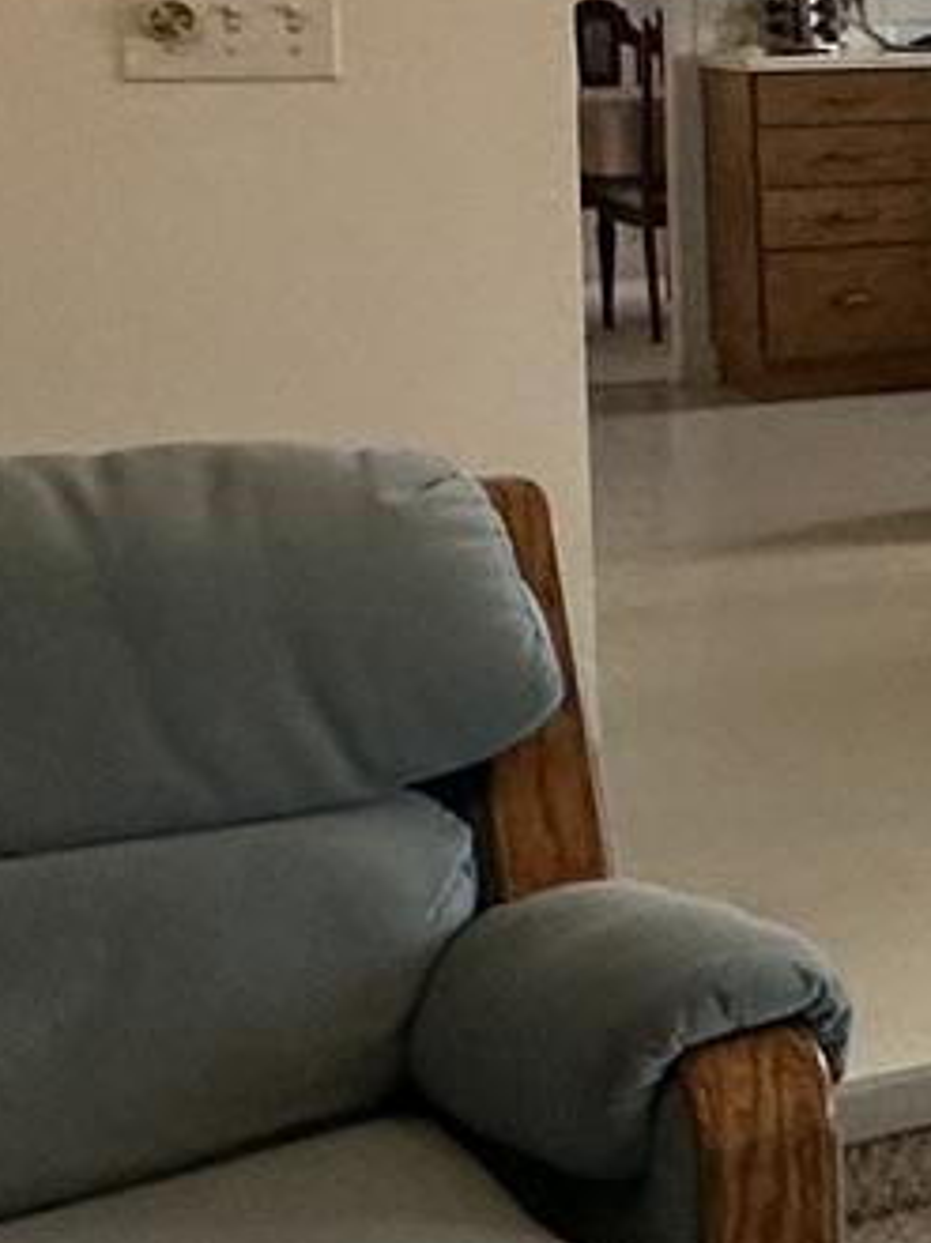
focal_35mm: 87
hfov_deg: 12.0
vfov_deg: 21.9
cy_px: 64
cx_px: 2507
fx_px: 3124
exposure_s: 1/120
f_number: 2.2
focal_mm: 2.22
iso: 200
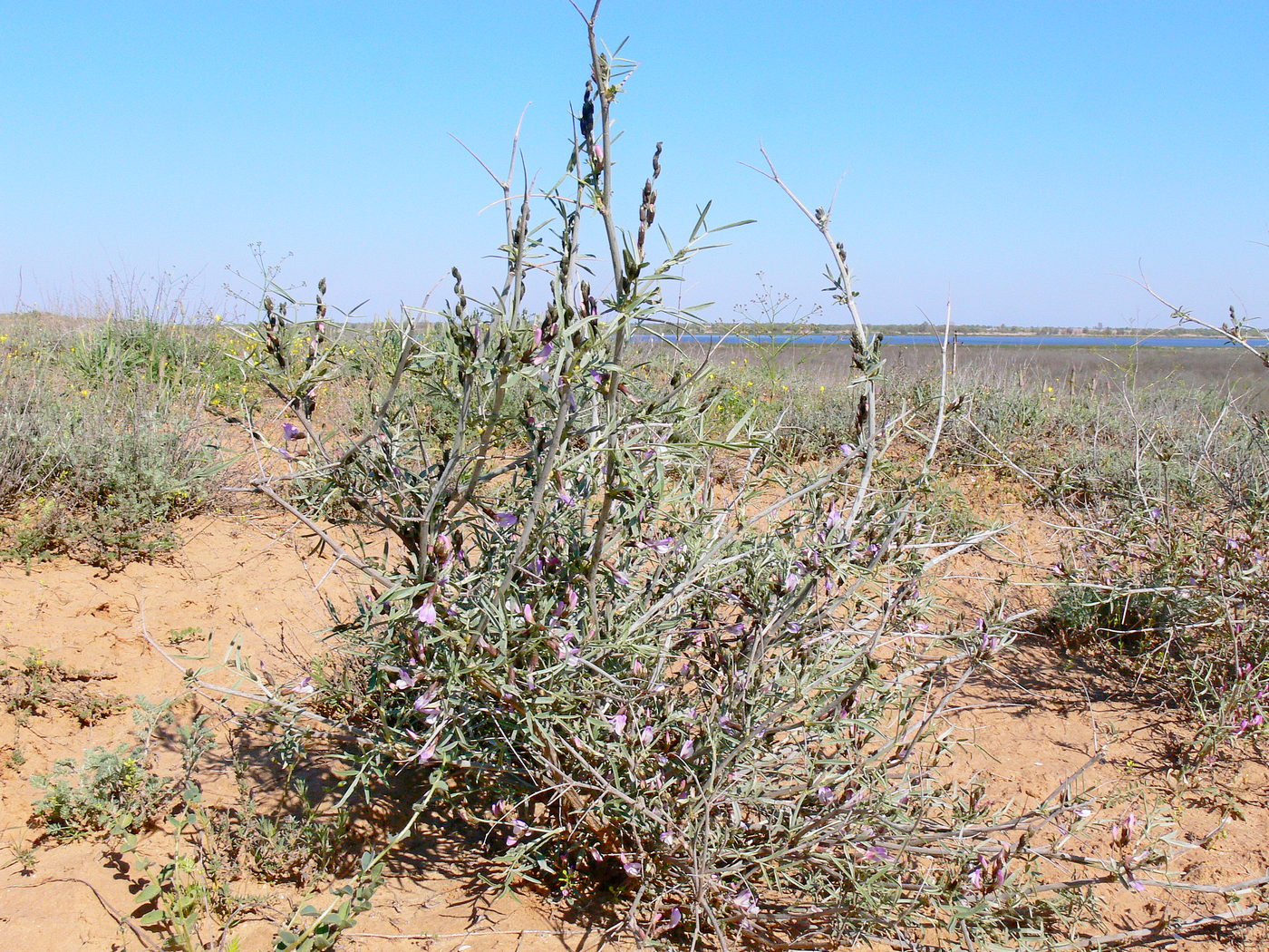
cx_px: 634
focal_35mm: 35
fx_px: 1283
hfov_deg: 52.6
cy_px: 476
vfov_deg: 40.7
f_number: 10
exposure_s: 1/250
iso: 100
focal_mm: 7.4
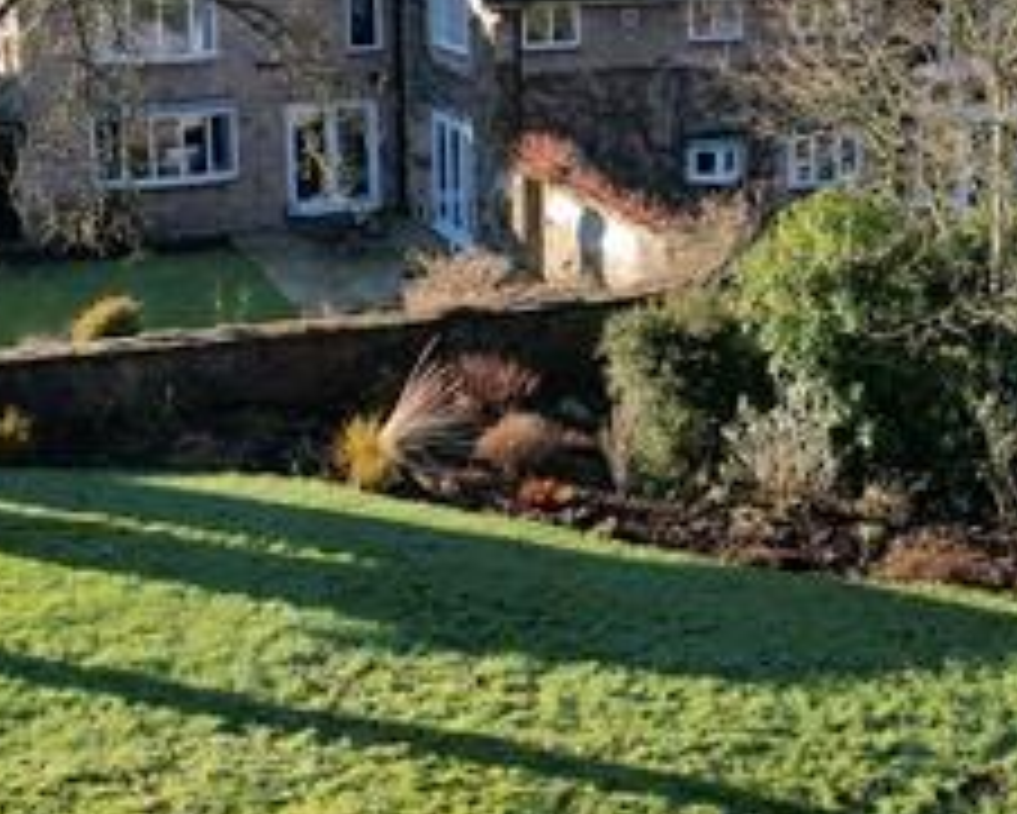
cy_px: 164
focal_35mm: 60
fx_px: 1807
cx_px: 684
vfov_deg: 25.0
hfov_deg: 31.2
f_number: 2.8
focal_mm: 8.38
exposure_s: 1/725
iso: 100
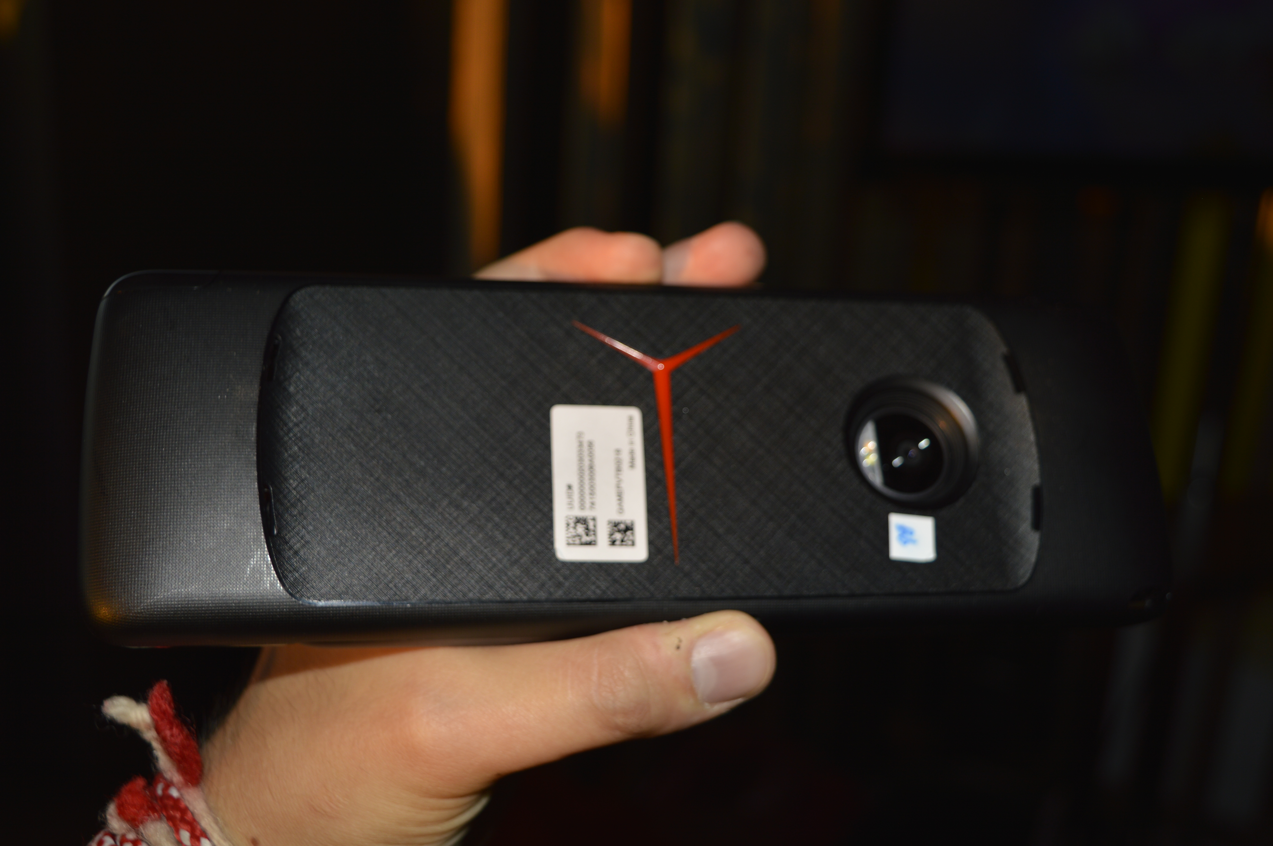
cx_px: 636
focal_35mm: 44
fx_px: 1537
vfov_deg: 30.8
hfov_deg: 45.0
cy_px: 423
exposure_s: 1/200
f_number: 4.2
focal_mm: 29
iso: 100
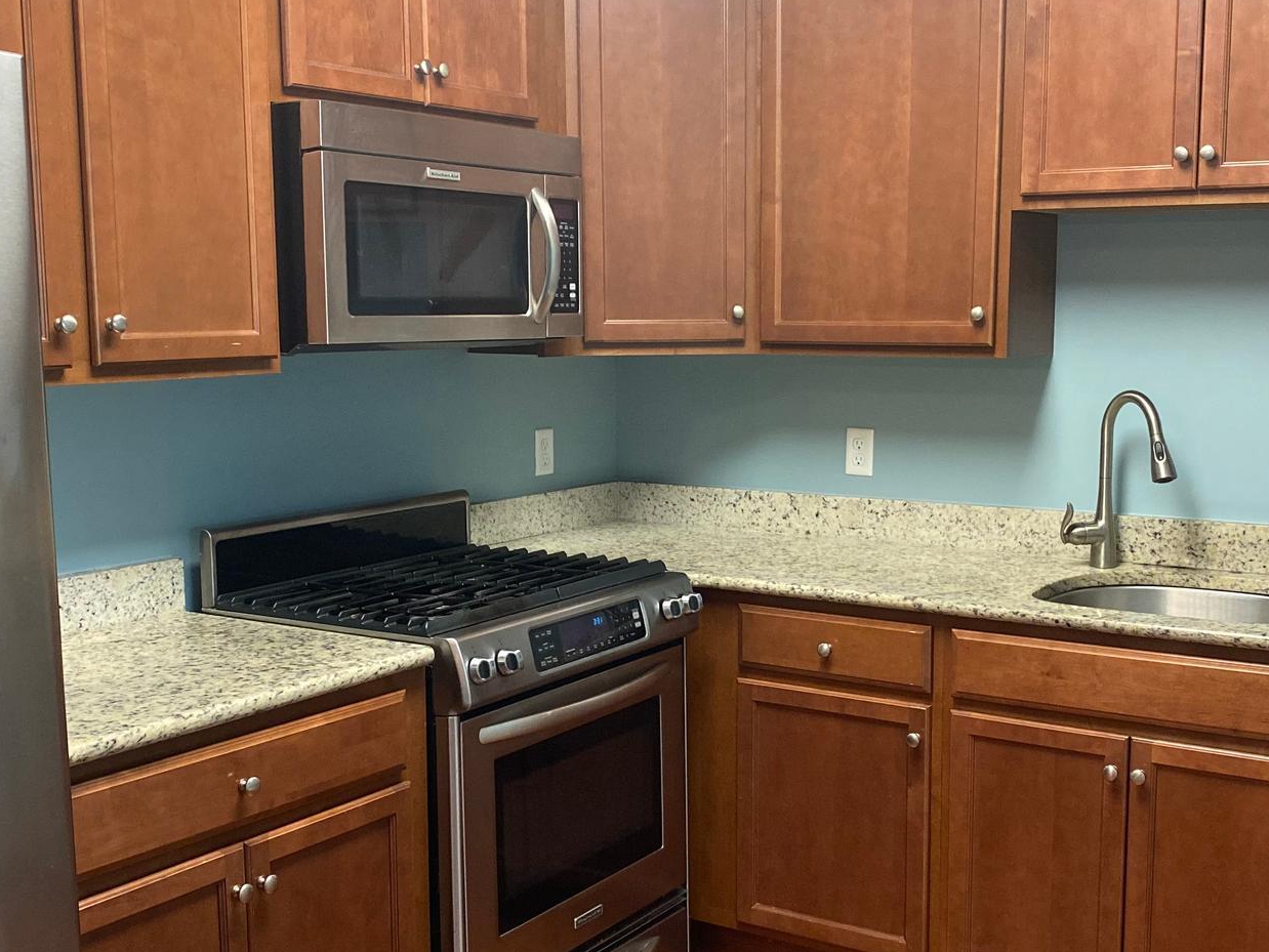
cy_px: 531
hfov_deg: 43.8
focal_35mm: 43
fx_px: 1577
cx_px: 710
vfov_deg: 33.6
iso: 320
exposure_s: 1/60
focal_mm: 4.25
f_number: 1.8
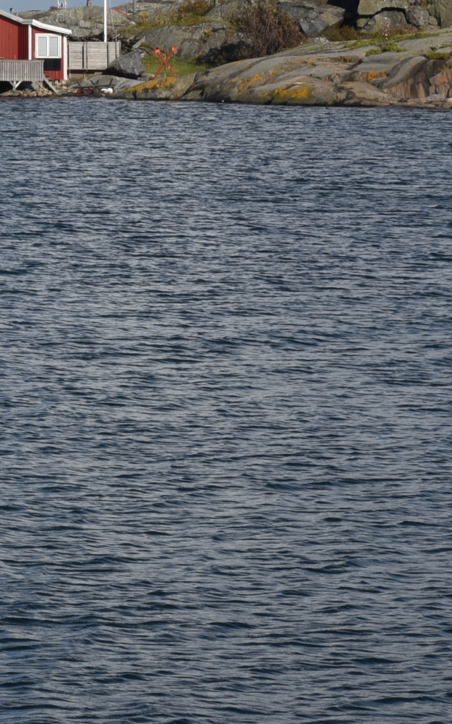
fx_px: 4456
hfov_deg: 5.7
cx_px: -478
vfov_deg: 9.2
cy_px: -38
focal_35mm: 226
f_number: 18
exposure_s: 1/100
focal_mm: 70
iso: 125
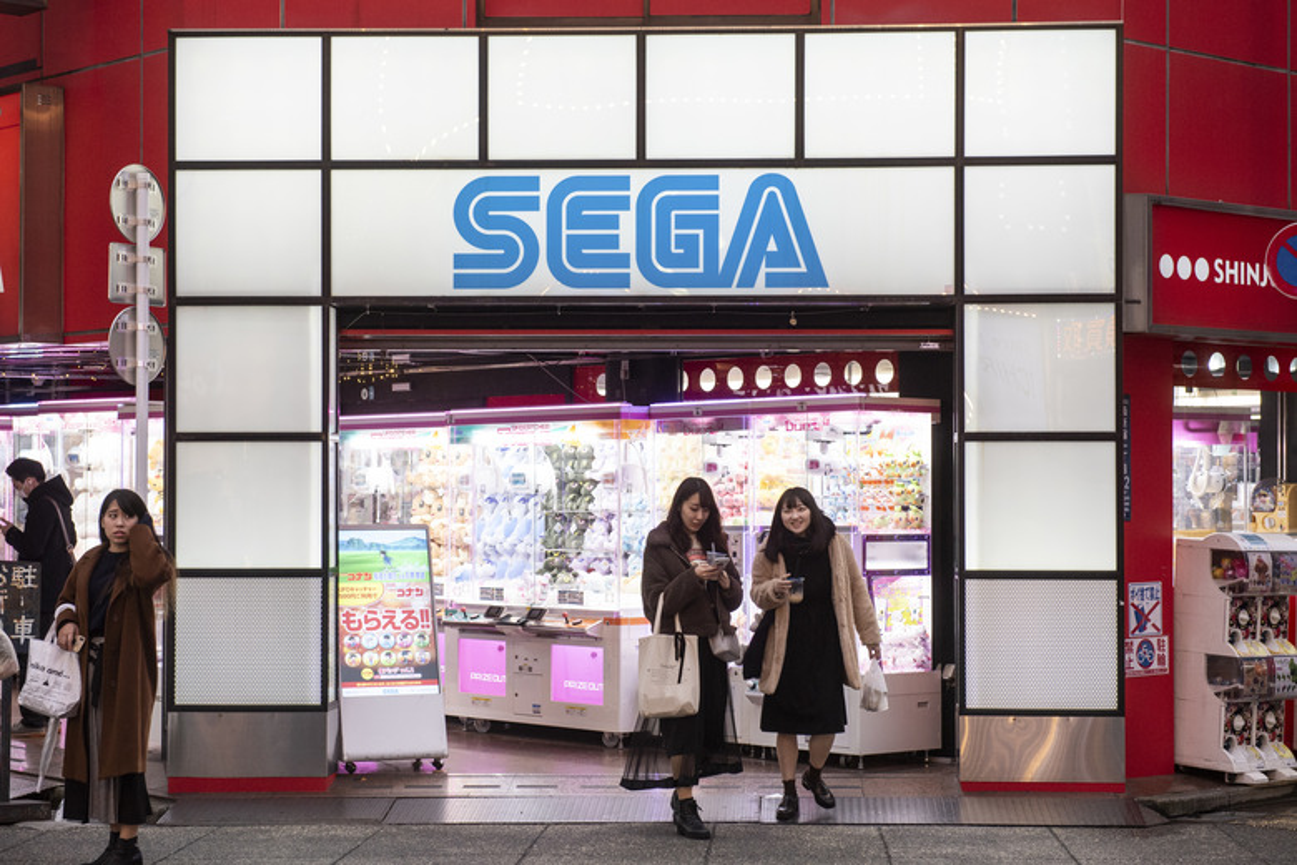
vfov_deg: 19.5
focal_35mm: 70
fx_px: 2522
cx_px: 648
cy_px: 432
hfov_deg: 28.8
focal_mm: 70
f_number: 5
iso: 1600
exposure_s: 1/200
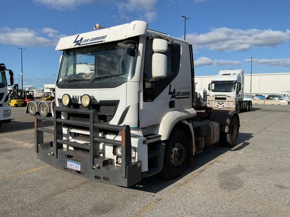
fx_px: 243
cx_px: 145
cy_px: 108
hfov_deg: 61.7
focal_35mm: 29
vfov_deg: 48.2
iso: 16
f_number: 1.8
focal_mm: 3
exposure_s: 1/2538
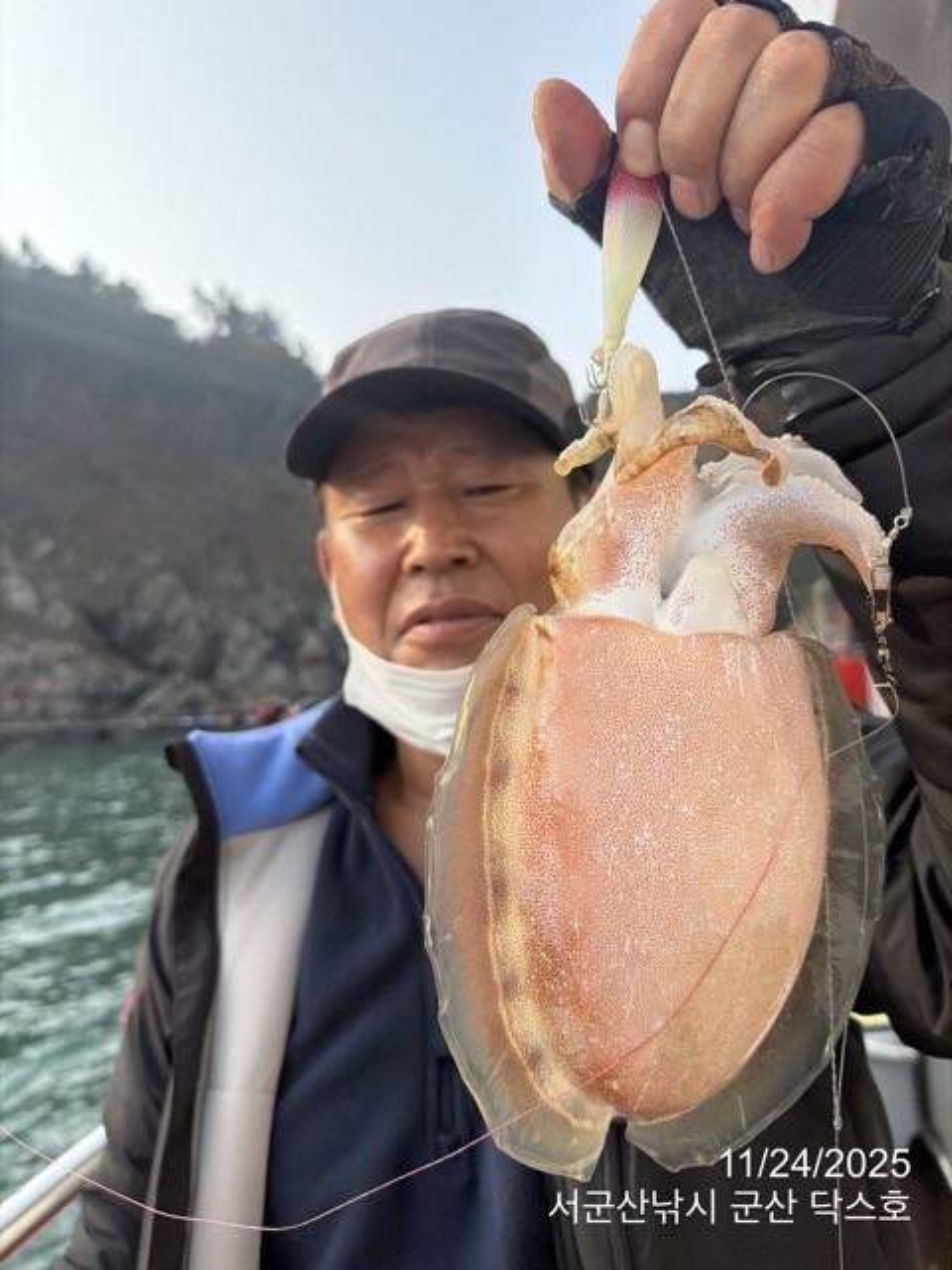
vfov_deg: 71.6
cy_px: 635
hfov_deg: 56.8
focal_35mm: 24
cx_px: 476
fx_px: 880
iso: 500
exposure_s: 1/10309
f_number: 1.78
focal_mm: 6.76
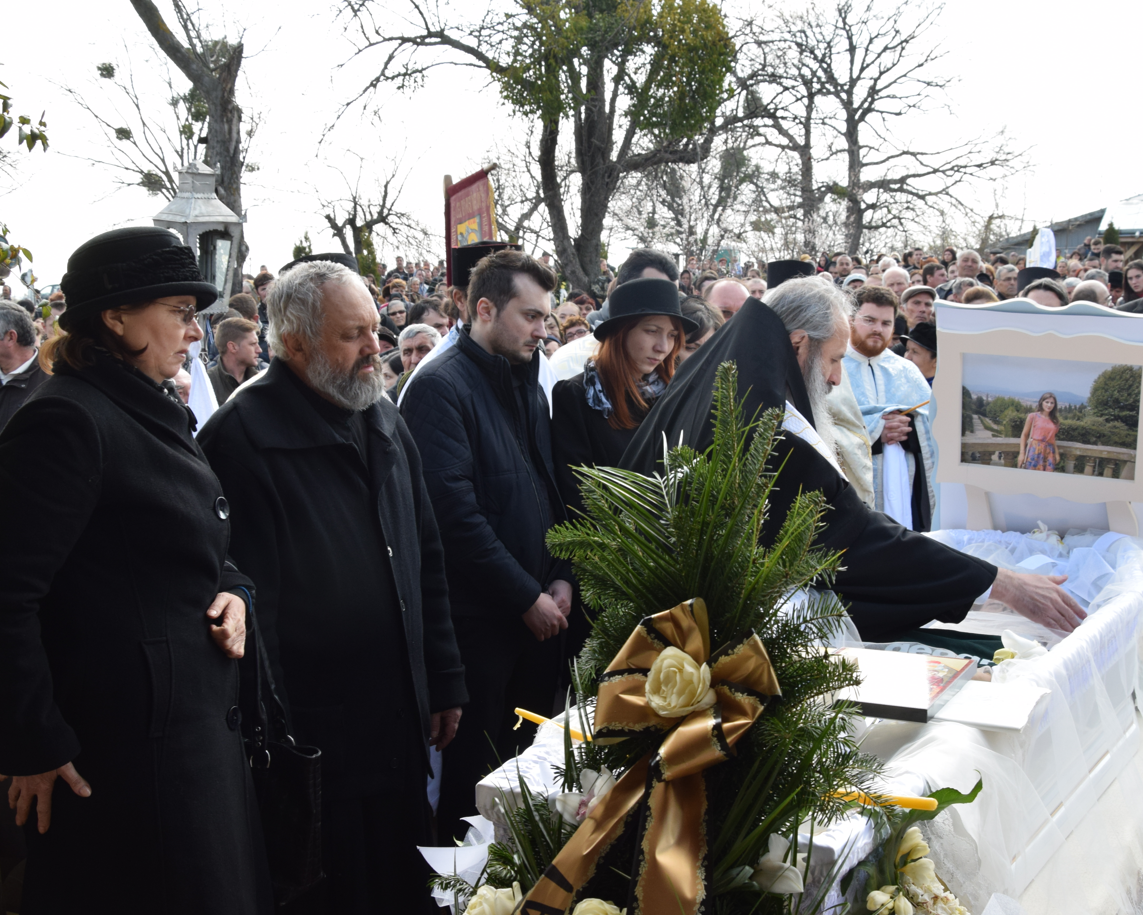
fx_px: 1455
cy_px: 496
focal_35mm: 43
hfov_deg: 42.8
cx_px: 649
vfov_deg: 34.9
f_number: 8
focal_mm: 22
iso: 400
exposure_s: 1/250
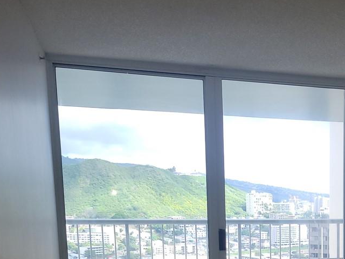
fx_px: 648
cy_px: 292
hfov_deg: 27.3
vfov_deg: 21.3
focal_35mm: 65
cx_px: 381
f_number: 1.8
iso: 80
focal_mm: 5.4
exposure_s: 1/120
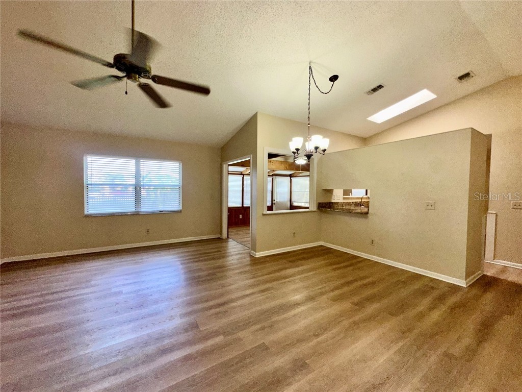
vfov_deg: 85.7
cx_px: 261
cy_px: 196
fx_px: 211
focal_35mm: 14
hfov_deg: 102.1
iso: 64
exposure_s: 1/122
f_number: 2.2
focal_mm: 2.22
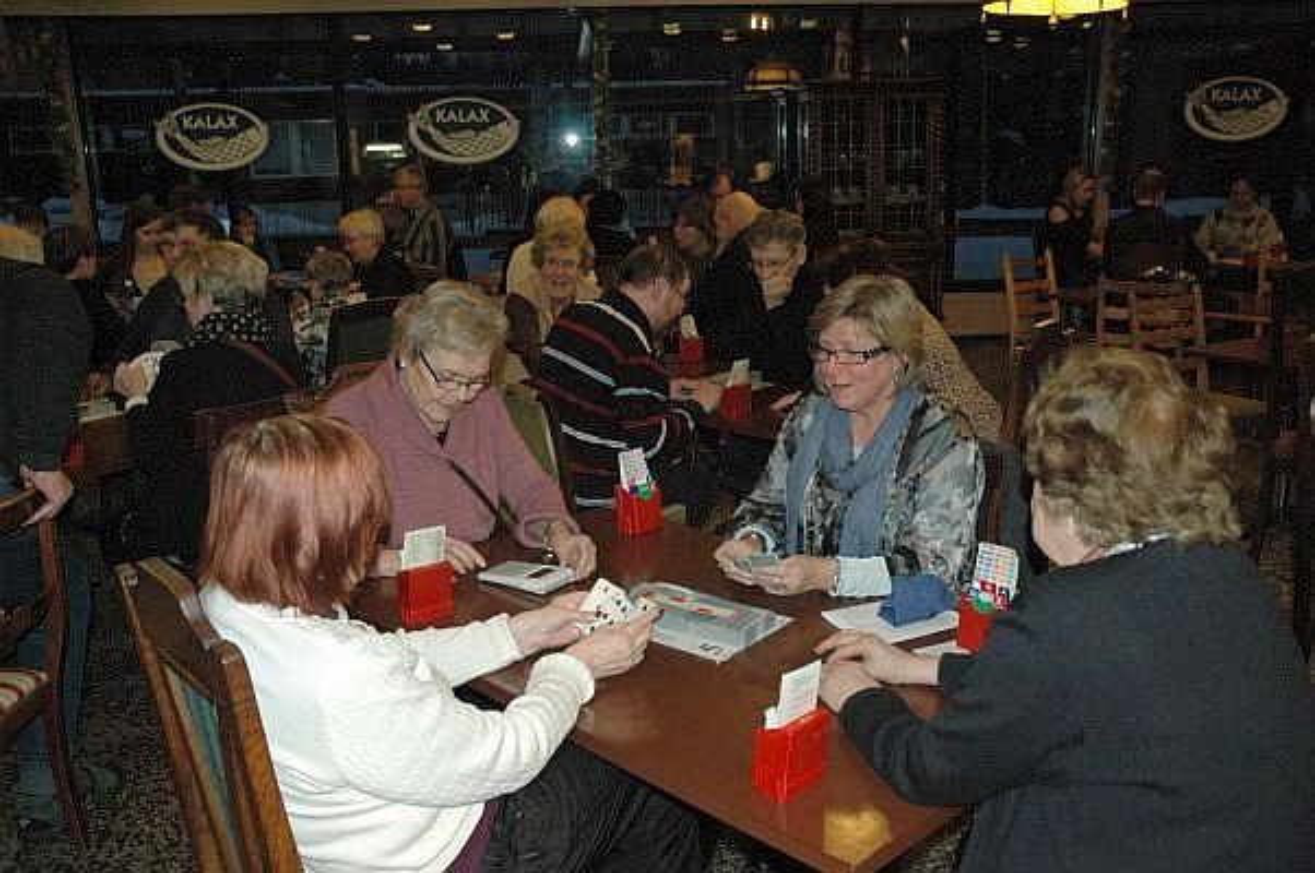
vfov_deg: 39.9
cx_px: 658
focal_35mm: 33
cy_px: 436
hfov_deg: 57.3
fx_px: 1204
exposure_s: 1/60
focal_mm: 22
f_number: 5
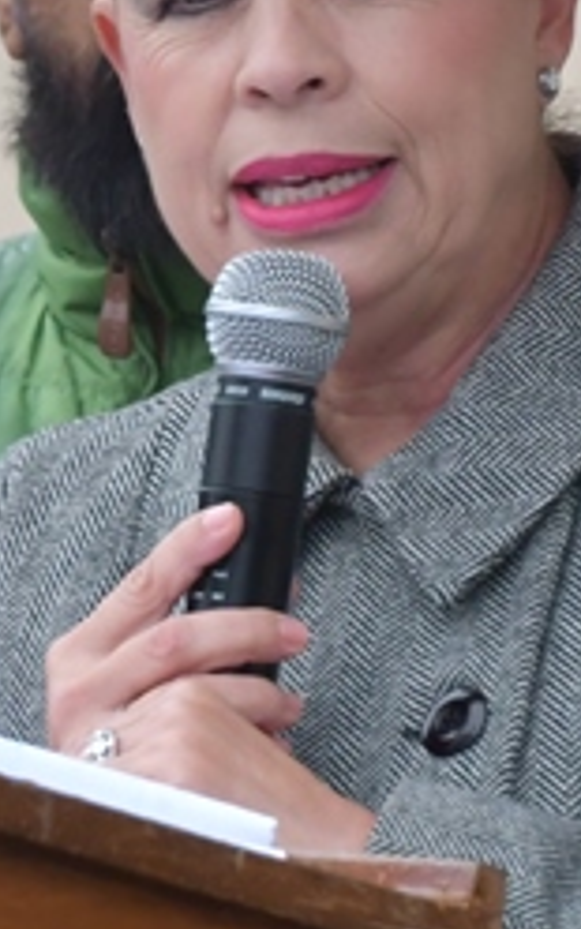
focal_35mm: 1074
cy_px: 511
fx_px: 27209
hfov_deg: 1.2
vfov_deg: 2.0
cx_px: 532
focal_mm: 170
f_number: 6
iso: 1100
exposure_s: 1/250
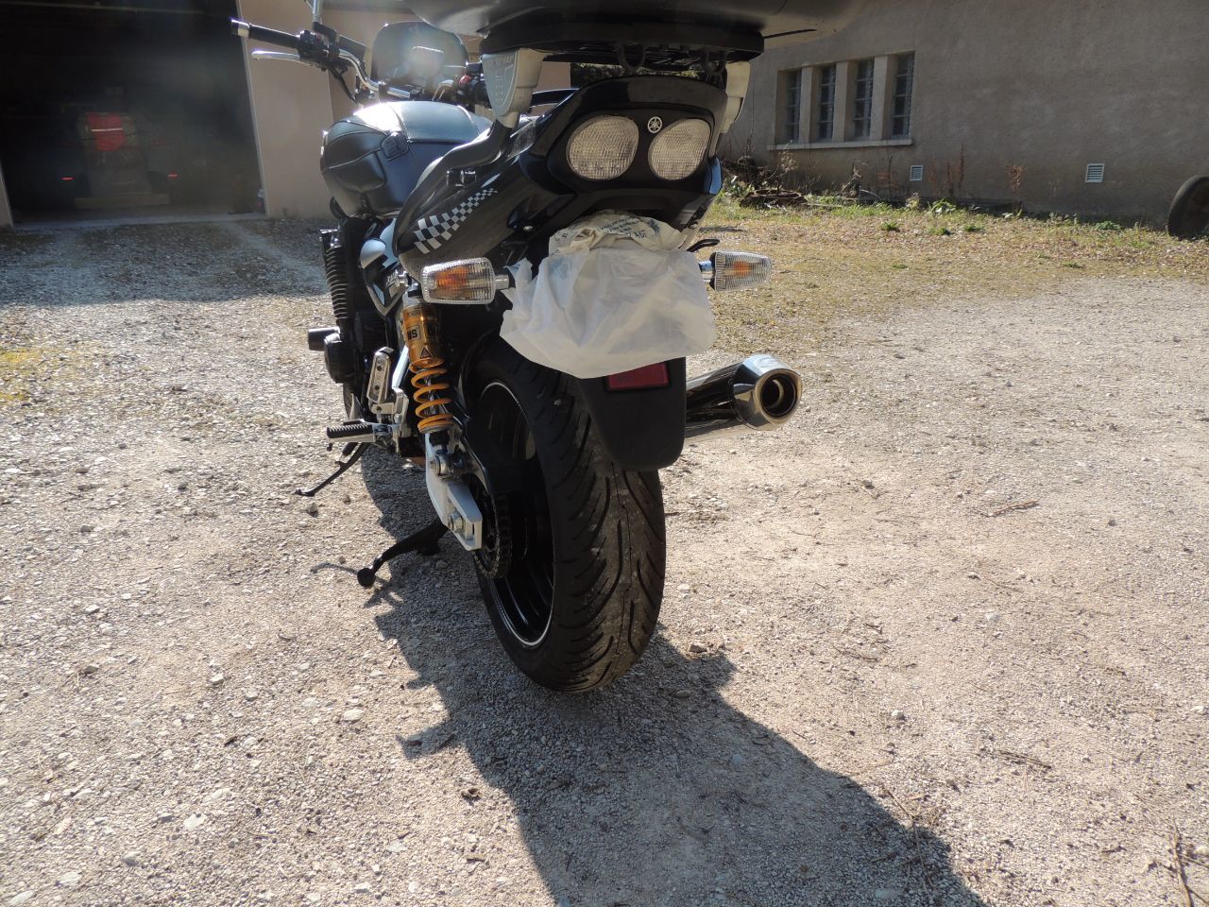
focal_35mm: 24
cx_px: 604
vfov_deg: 56.8
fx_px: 838
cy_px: 454
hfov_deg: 71.6
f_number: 3
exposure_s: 1/800
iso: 100
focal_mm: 4.3
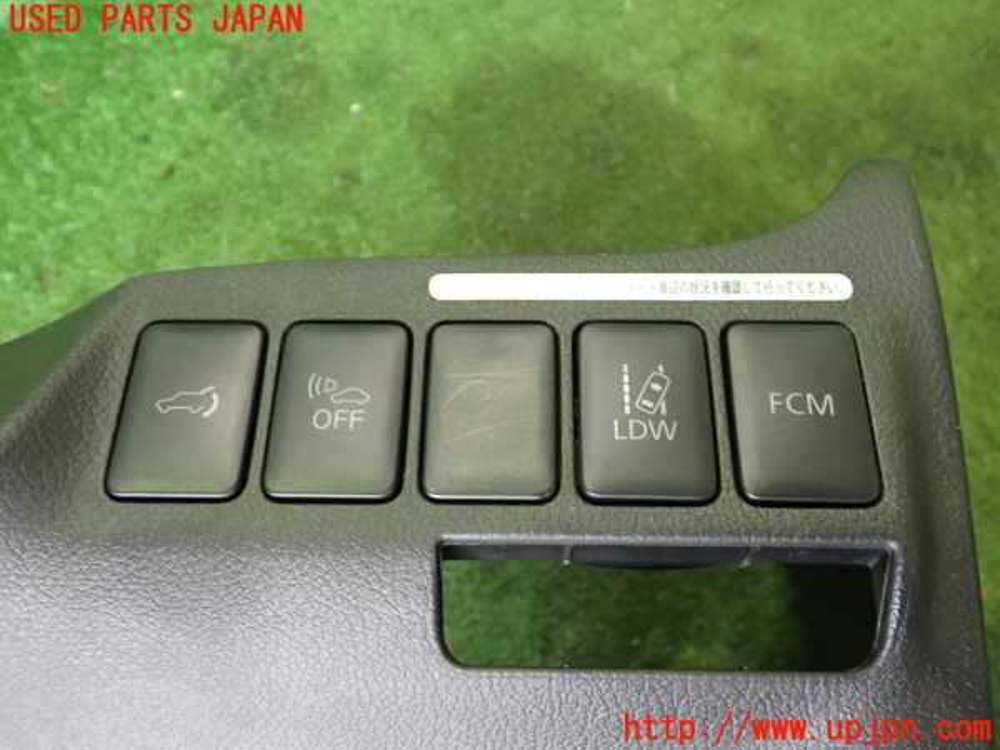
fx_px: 867
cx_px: 500
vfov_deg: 46.8
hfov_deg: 60.0
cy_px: 375
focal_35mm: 30
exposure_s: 1/60
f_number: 2.3
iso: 1000
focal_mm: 5.4
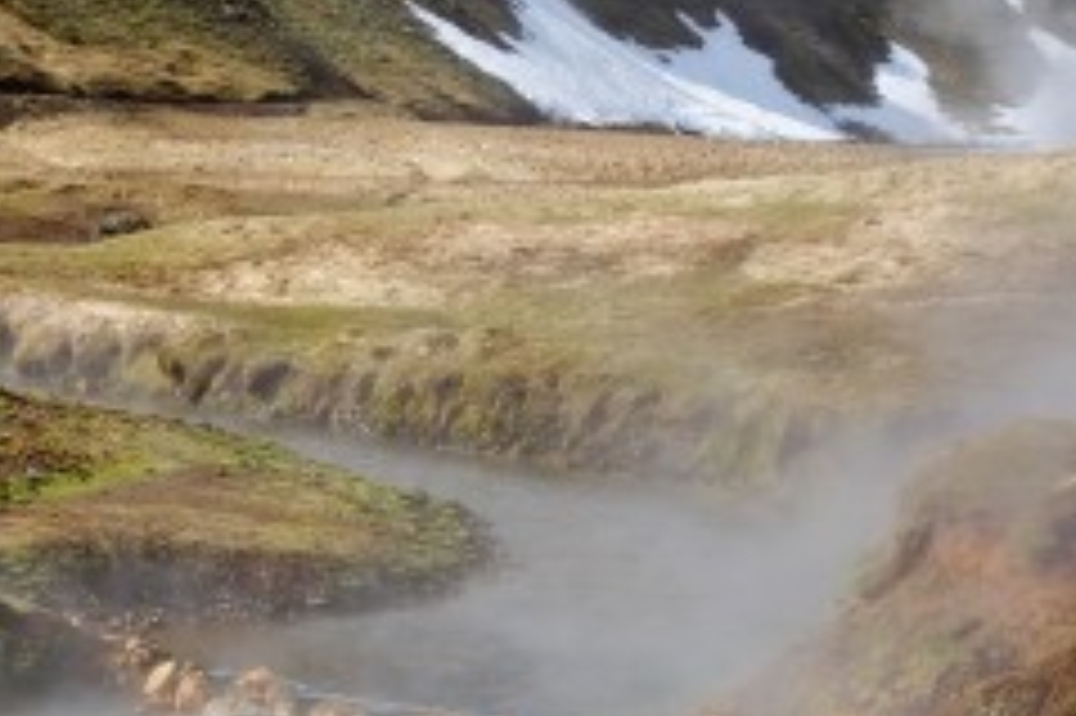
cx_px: 90
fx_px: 2449
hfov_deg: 24.0
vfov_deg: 16.5
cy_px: 565
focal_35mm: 82
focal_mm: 10.4
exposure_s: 1/400
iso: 125
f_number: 5.6
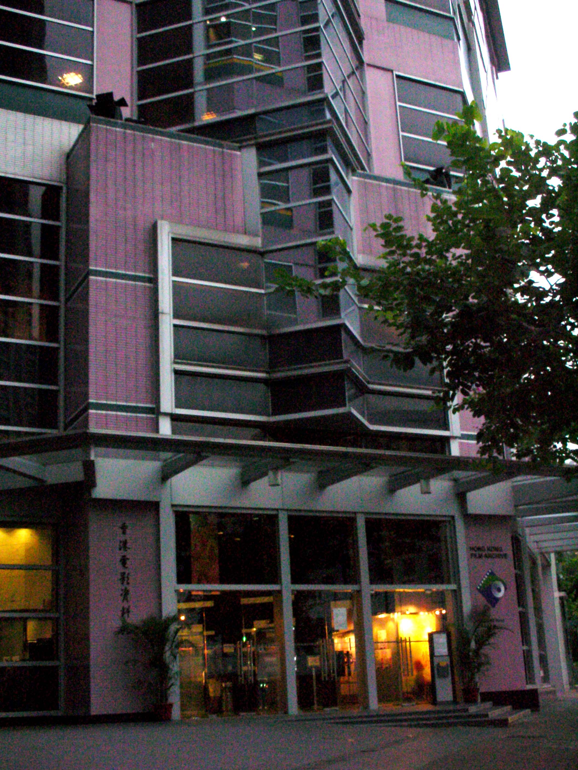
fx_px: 1024
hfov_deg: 31.5
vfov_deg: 41.2
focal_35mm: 46
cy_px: 385
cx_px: 289
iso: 200
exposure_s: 1/45
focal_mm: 7.7
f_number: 3.5
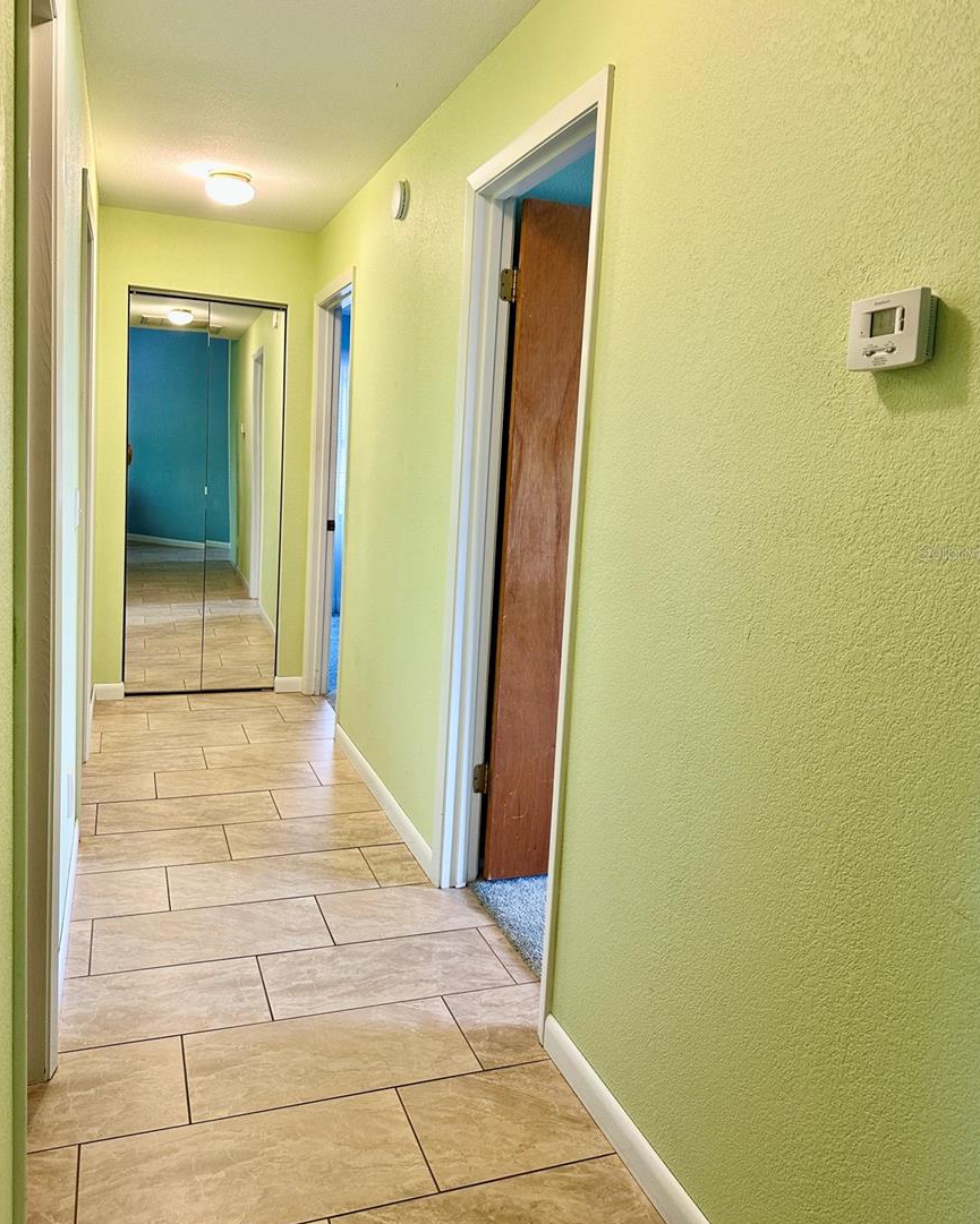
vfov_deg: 65.9
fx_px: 943
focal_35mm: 26
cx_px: 488
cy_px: 553
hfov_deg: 54.9
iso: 200
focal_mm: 6.86
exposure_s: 1/60
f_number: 1.78
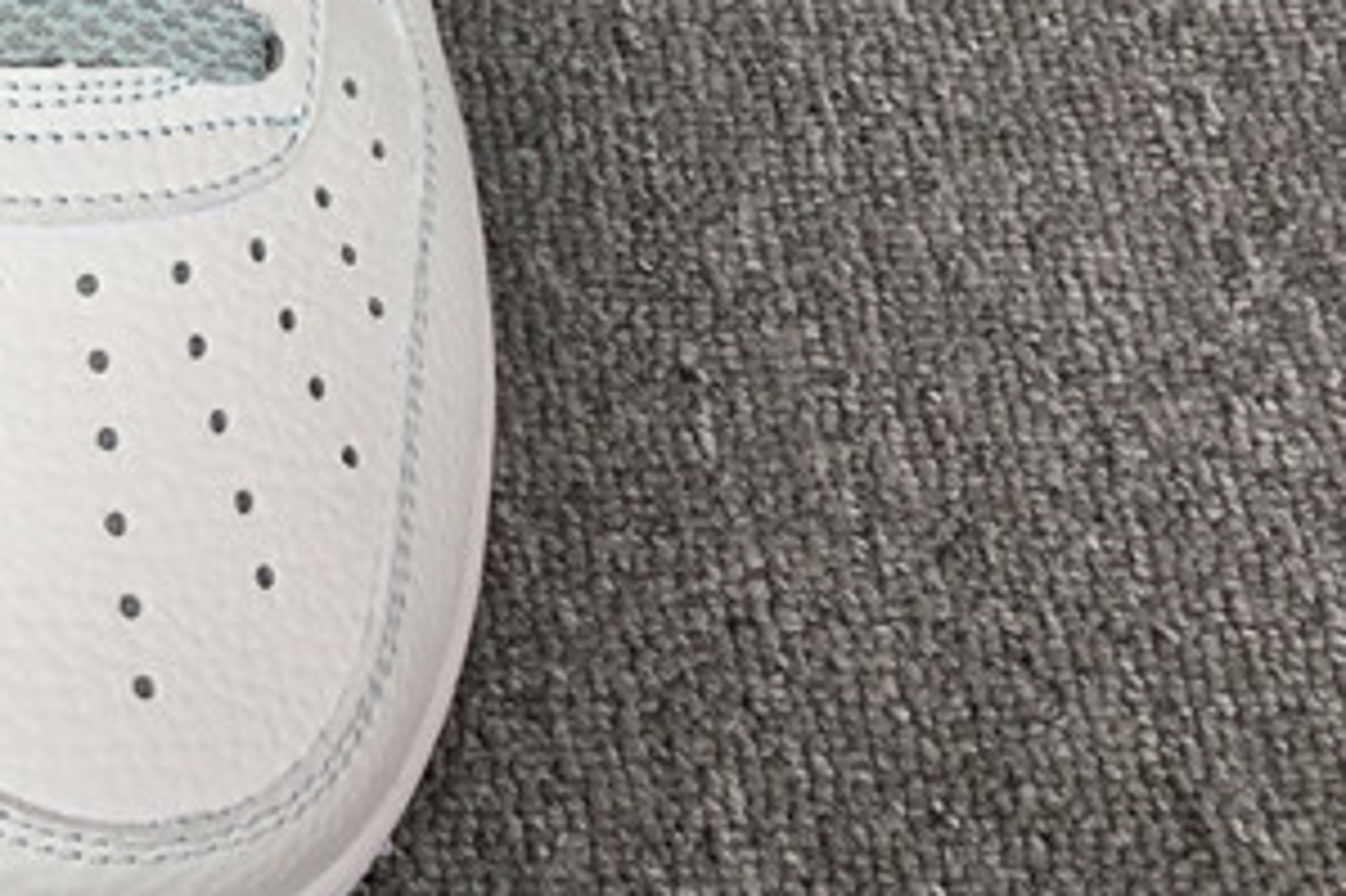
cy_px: -205
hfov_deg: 19.2
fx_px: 3625
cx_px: -464
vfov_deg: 13.7
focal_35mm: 97
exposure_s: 1/110
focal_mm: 3.3
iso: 25
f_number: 2.4
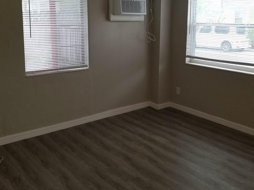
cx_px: 148
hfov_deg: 49.9
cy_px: 61
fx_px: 271
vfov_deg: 38.2
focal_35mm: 37
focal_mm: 4.25
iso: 50
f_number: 1.7
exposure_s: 1/122
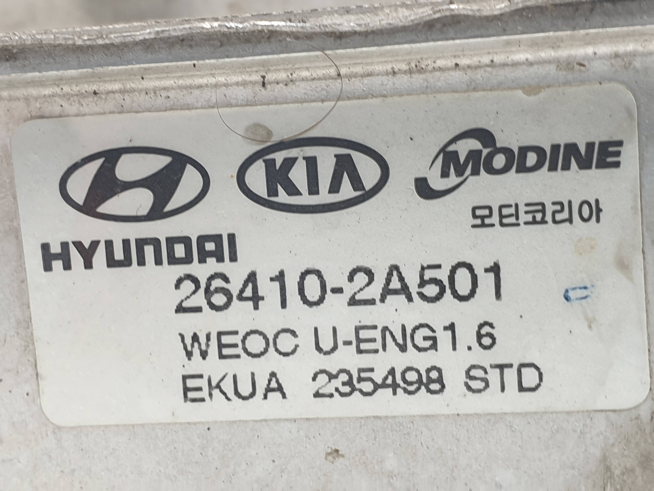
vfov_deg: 53.1
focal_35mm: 26
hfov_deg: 67.3
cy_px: 246
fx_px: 491
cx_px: 327
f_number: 2.4
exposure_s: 1/50
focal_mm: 4.3
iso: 64
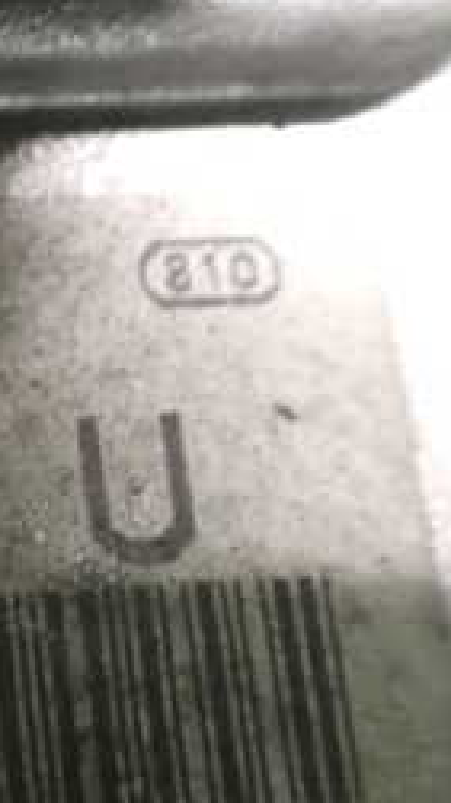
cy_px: 448
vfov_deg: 27.2
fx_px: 1660
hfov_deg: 13.9
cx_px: -349
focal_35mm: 78
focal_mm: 5.4
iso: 1600
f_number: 2.3
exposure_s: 1/8
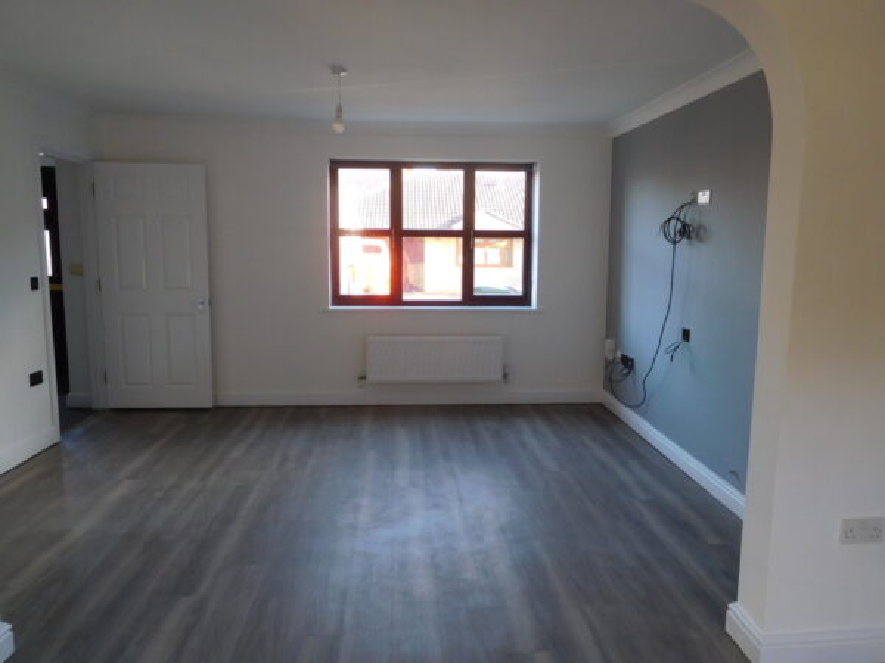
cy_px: 332
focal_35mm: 25
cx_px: 442
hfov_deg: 69.4
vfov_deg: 54.9
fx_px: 639
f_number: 3.4
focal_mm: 4.5
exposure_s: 1/30
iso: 160
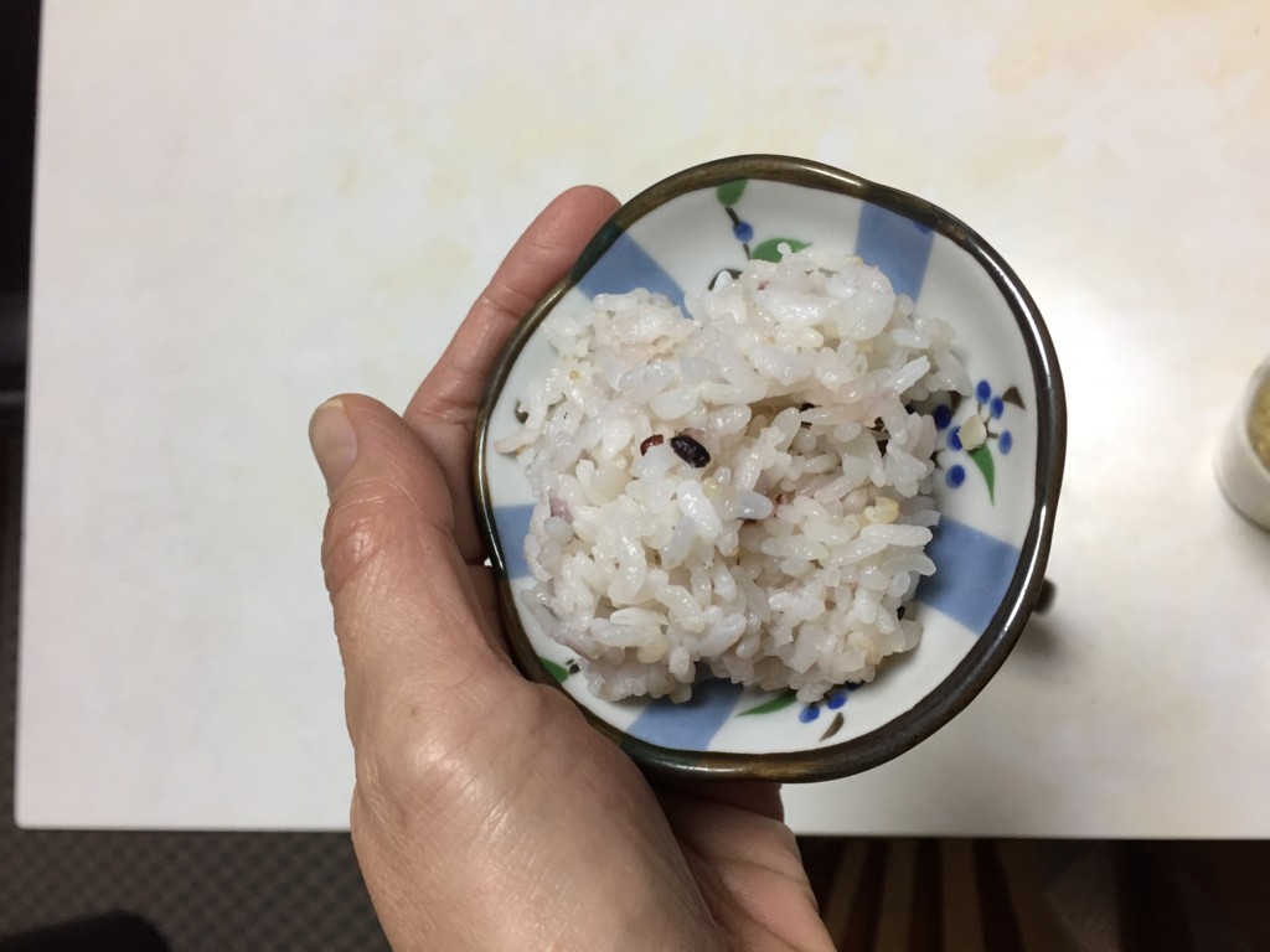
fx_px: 1064
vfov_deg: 48.2
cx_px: 635
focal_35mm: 29
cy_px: 476
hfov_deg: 61.7
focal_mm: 4.15
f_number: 2.2
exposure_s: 1/30
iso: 50
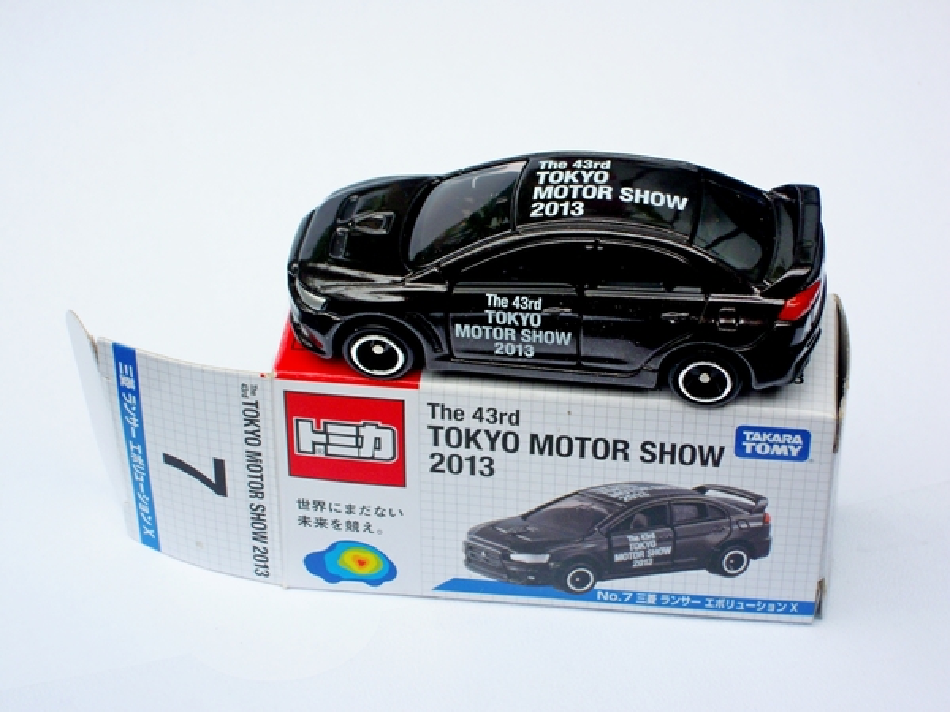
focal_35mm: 100
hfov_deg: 19.6
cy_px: 356
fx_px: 2744
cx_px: 475
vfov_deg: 14.8
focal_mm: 17.9
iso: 100
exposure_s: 1/200
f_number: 5.4
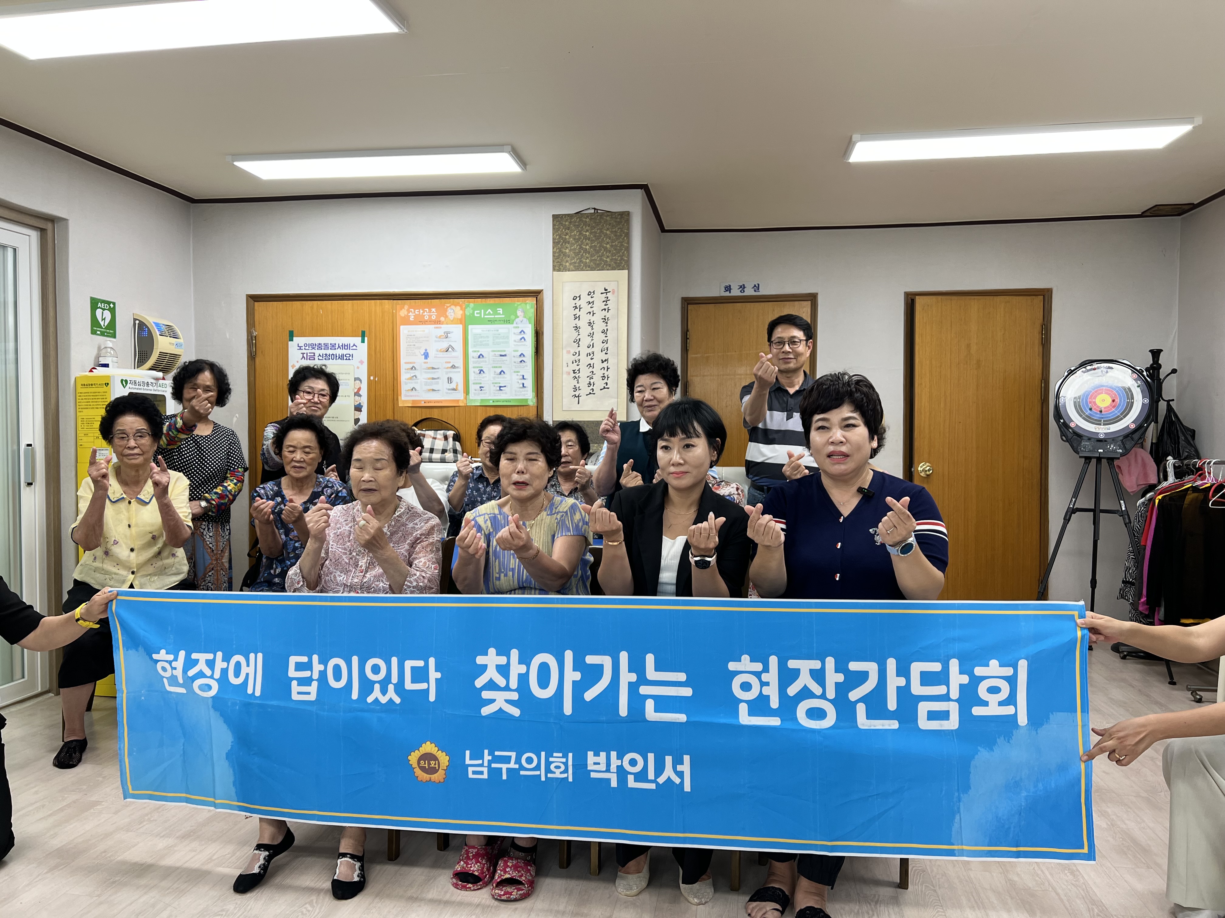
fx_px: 920
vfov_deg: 53.1
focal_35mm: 26
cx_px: 612
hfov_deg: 67.3
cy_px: 459
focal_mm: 5.7
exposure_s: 1/120
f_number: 1.5
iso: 80
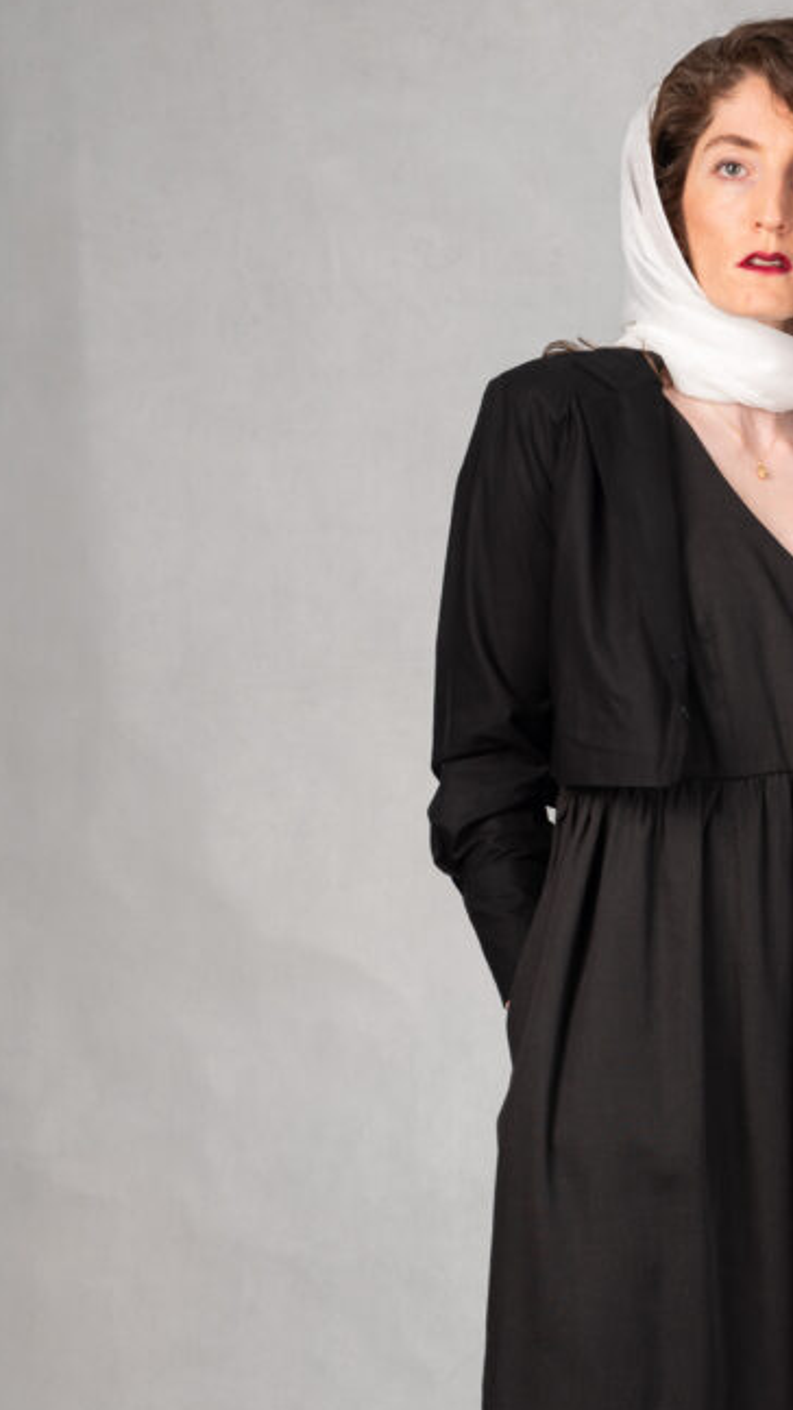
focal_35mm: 136
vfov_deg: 15.7
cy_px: 1034
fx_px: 5083
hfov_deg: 8.9
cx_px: 758
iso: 100
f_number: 5.6
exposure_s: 1/125
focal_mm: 70
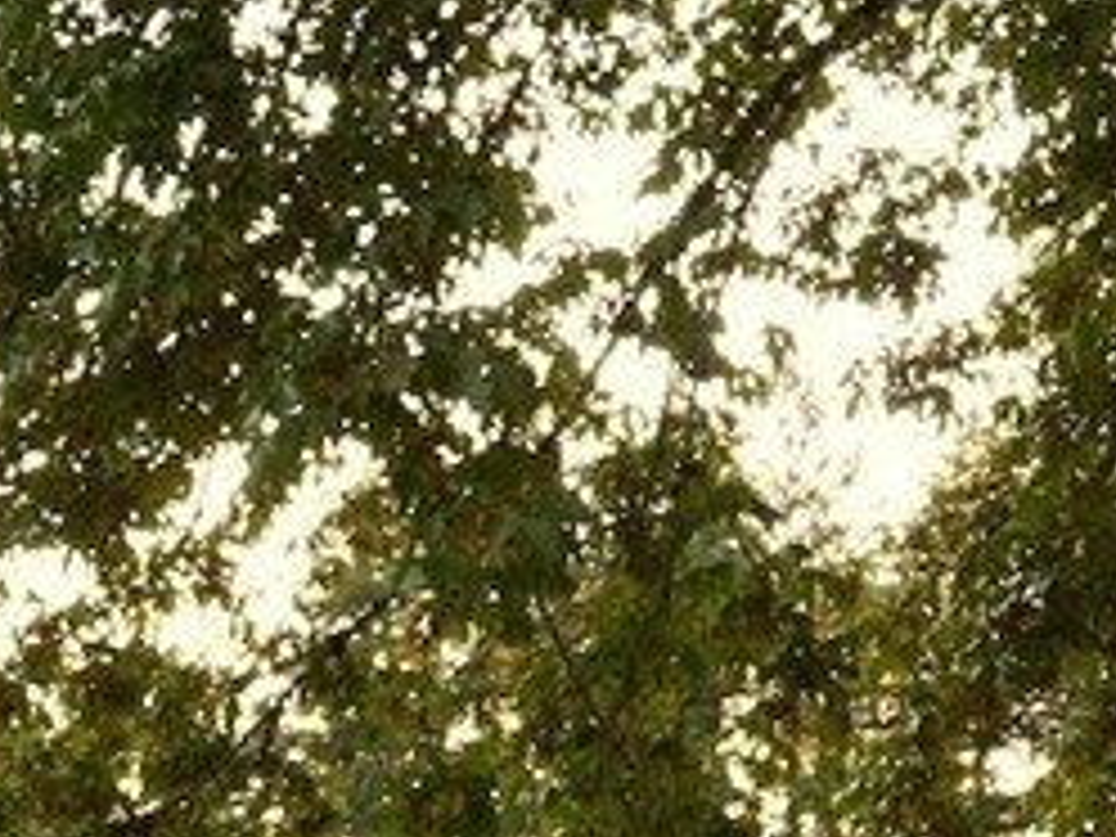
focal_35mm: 92
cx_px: -212
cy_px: 1411
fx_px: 2966
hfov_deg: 20.0
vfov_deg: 14.5
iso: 100
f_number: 8
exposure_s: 1/15
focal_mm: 14
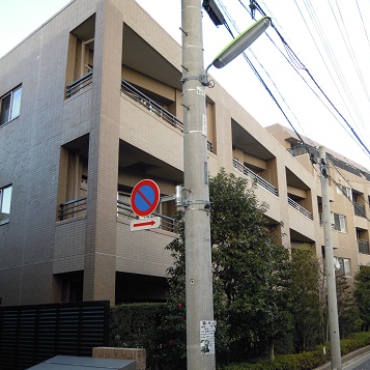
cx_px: 210
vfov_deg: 43.9
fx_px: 460
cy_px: 186
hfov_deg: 43.8
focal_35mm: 38
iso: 100
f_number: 2.8
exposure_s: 1/100
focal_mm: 5.7
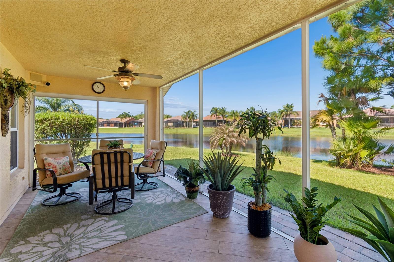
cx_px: 197
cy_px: 131
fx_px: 164
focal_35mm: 15
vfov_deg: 77.3
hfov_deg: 100.4
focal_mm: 10
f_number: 7.1
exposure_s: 1/200
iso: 100
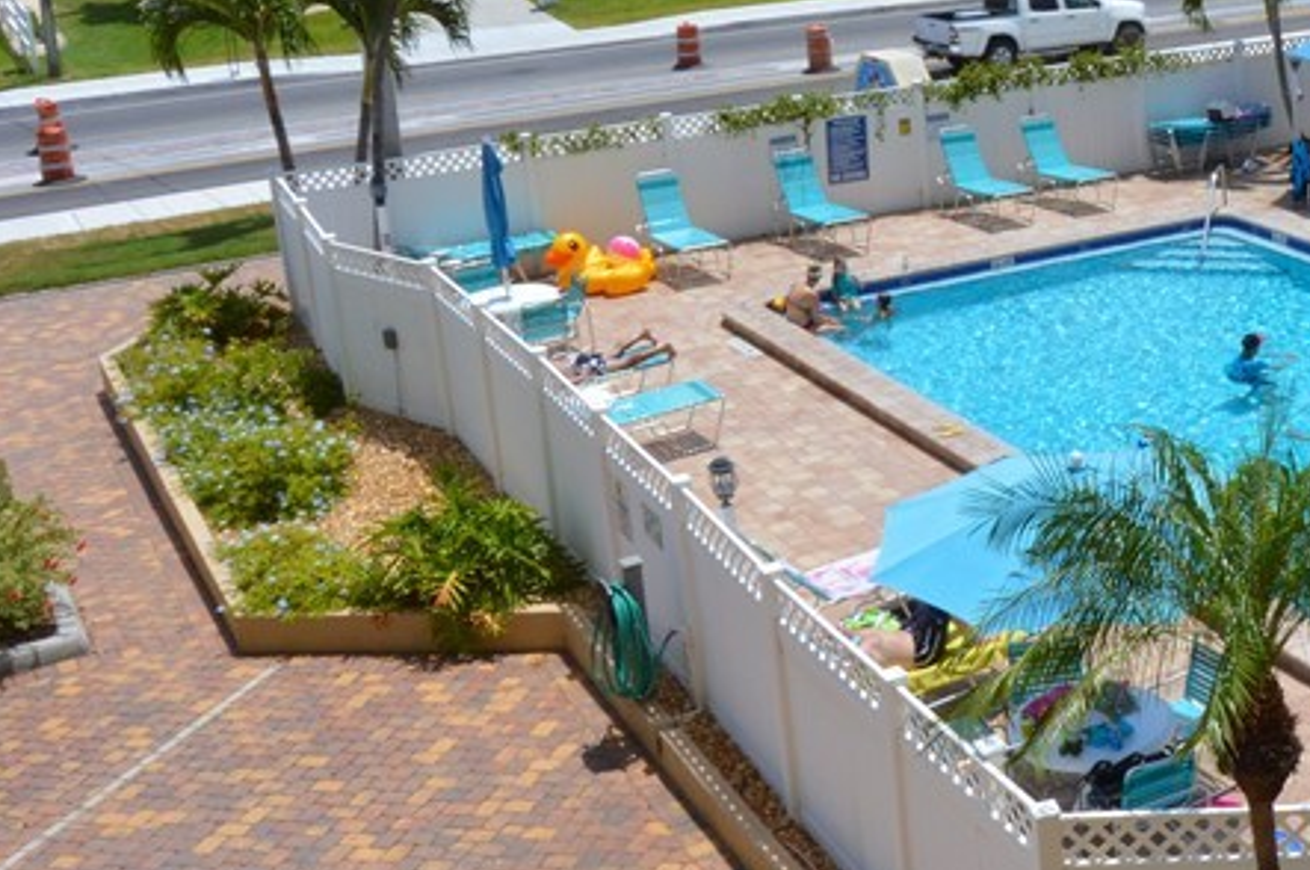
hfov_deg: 32.7
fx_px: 2007
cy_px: 302
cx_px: 1356
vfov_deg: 24.3
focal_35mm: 55
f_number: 20
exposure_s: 1/200
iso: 400
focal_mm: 15
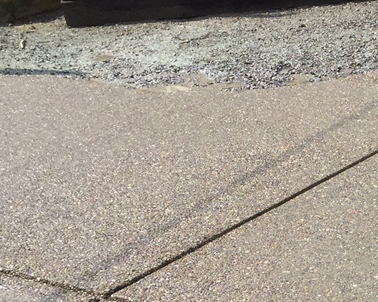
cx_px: 543
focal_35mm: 87
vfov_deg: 17.4
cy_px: 264
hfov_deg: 19.5
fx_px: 973
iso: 32
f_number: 2.2
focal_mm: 4.15
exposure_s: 1/1319
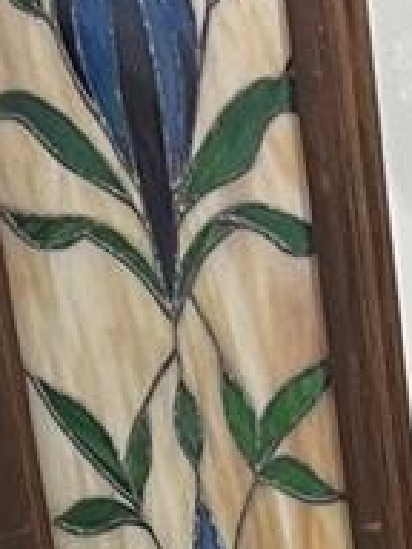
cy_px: 1627
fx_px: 3301
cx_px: 383
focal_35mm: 208
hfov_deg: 7.1
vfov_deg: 8.2
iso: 160
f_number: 1.5
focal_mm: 5.7
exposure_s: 1/60
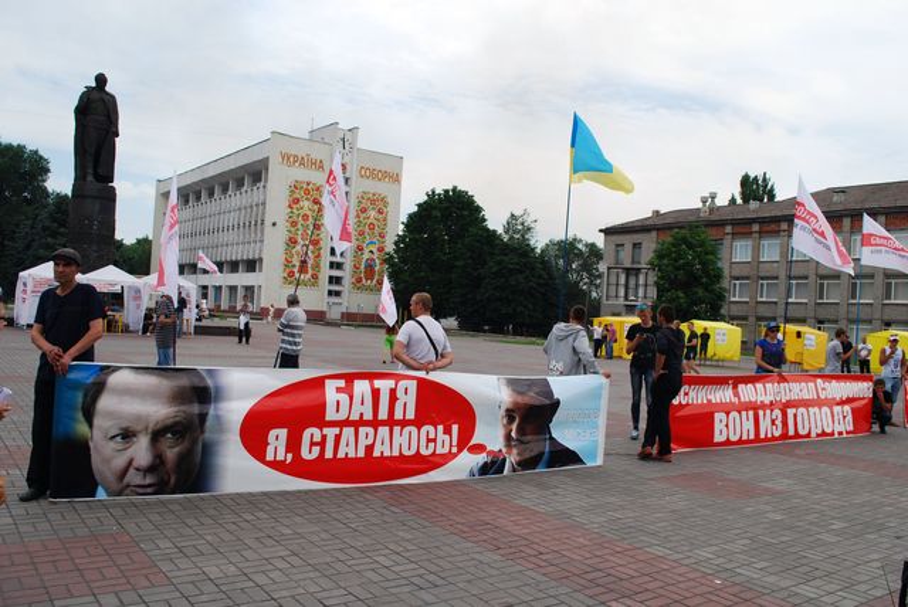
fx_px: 757
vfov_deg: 43.7
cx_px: 454
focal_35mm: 30
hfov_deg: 61.9
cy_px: 304
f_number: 7.1
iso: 100
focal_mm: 20
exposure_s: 1/200
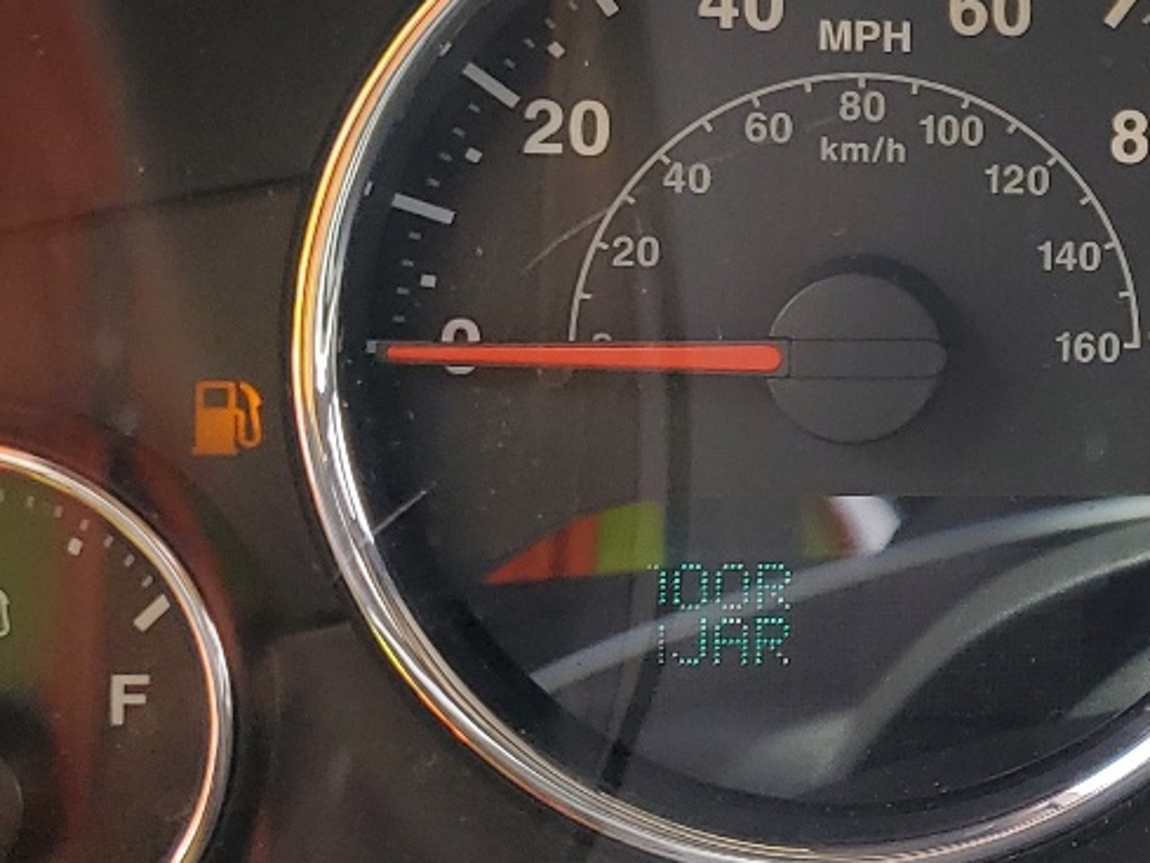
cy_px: 155
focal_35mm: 85
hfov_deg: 21.3
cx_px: 1404
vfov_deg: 17.2
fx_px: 2825
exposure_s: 1/270
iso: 50
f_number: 1.5
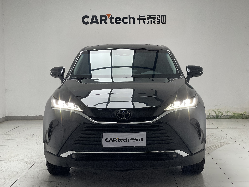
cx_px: 124
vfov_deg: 22.9
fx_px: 460
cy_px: 94
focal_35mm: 64
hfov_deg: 30.3
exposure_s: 1/100
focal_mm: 7.5
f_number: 2.2
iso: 100
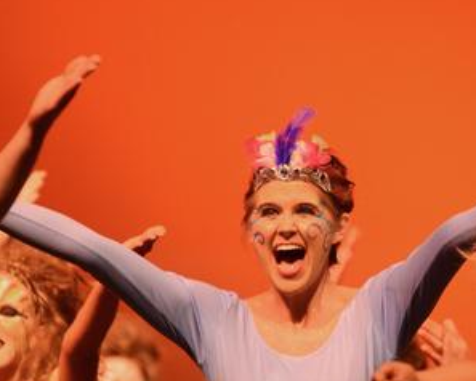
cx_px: 280
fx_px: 5550
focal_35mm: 394
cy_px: 202
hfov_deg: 4.9
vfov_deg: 3.9
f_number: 3.2
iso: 4000
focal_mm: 185
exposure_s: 1/500
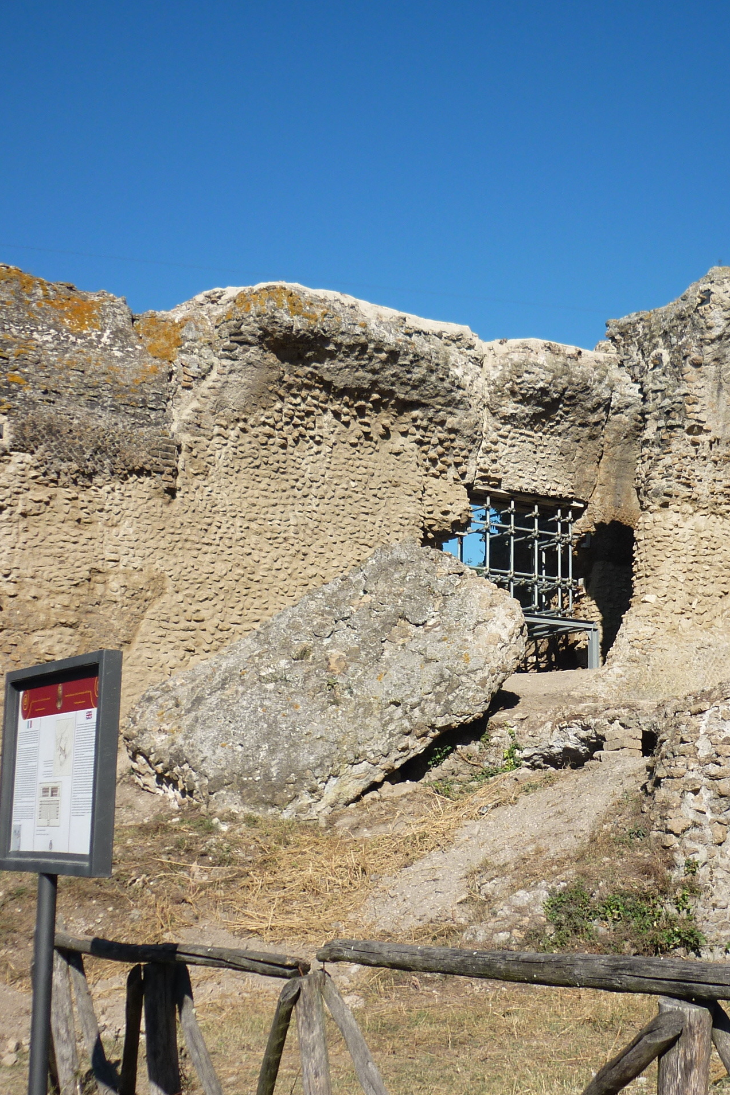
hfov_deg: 28.7
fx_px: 1399
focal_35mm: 46
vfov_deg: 42.7
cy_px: 547
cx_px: 573
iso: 80
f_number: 8
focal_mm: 5.5
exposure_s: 1/200
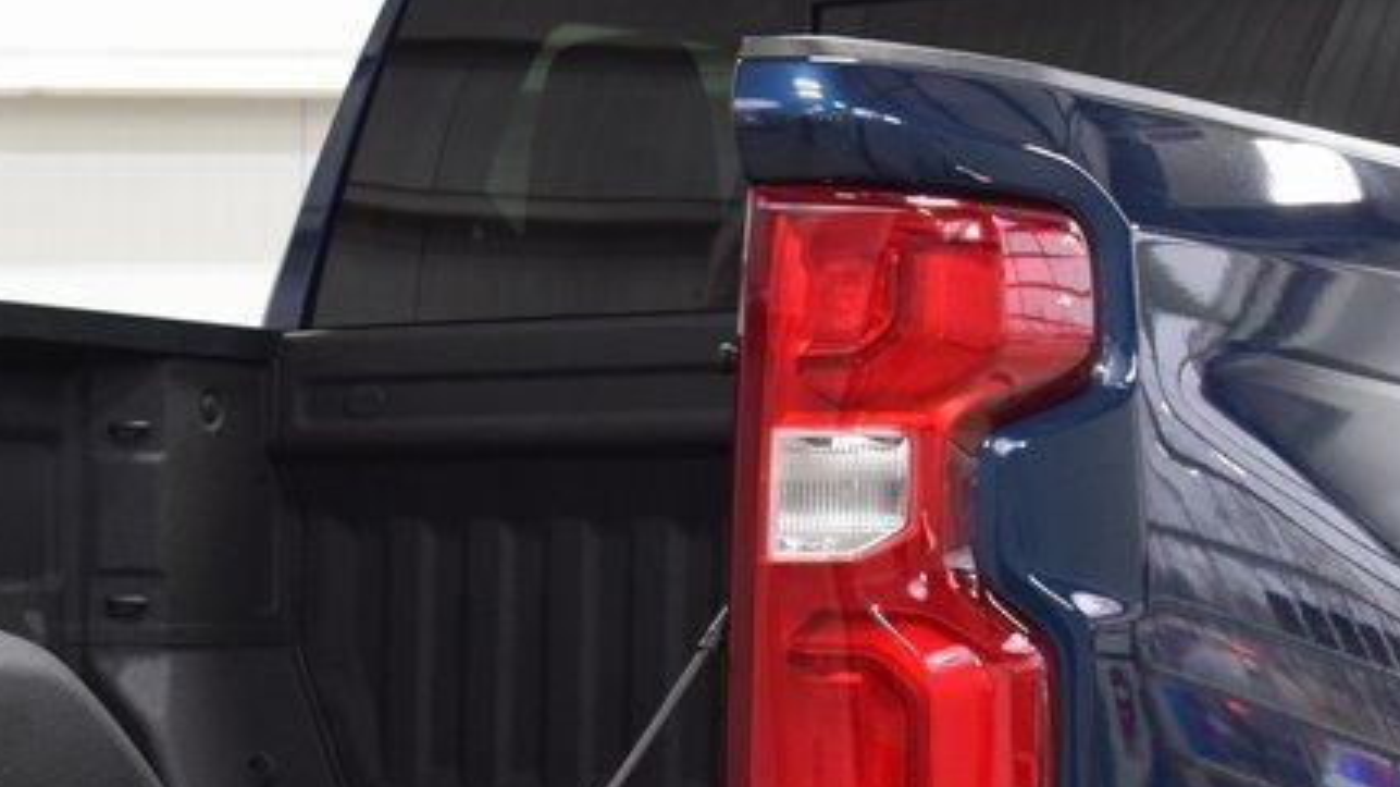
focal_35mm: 101
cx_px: -127
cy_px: 1030
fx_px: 3757
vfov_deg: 11.6
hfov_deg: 20.2
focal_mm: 27
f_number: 6.3
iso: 900
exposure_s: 1/15
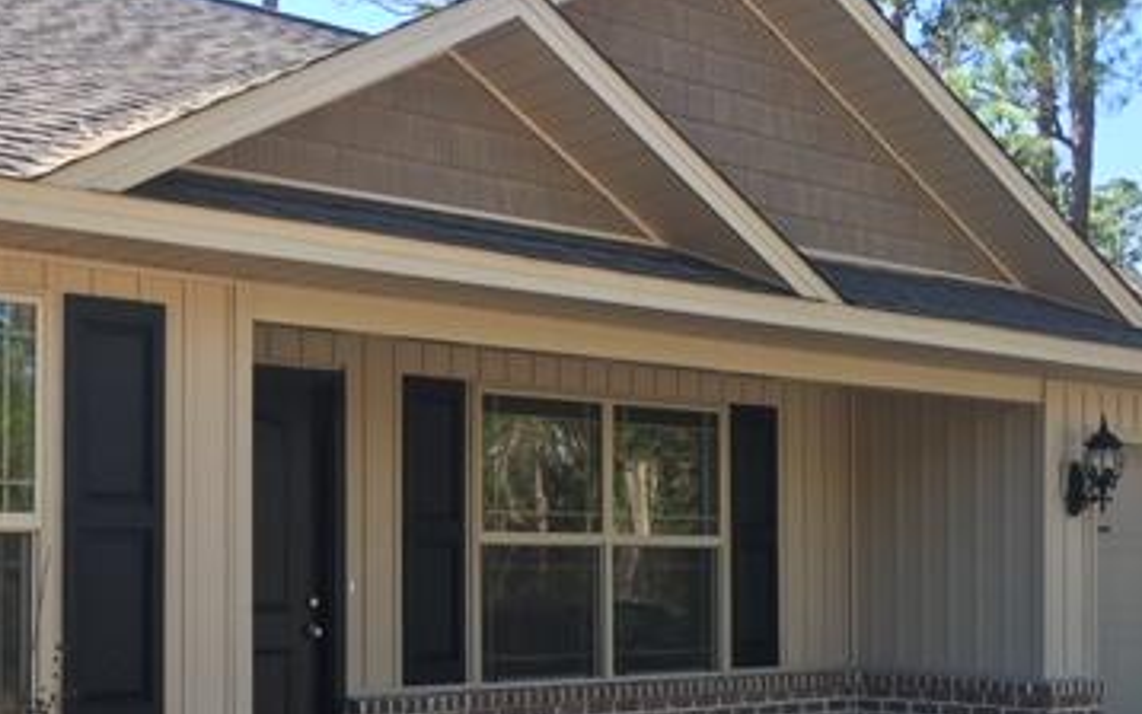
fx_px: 1712
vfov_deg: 23.2
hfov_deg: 36.7
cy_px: 574
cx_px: 434
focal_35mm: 55
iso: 25
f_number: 2.2
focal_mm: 4.15
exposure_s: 1/252
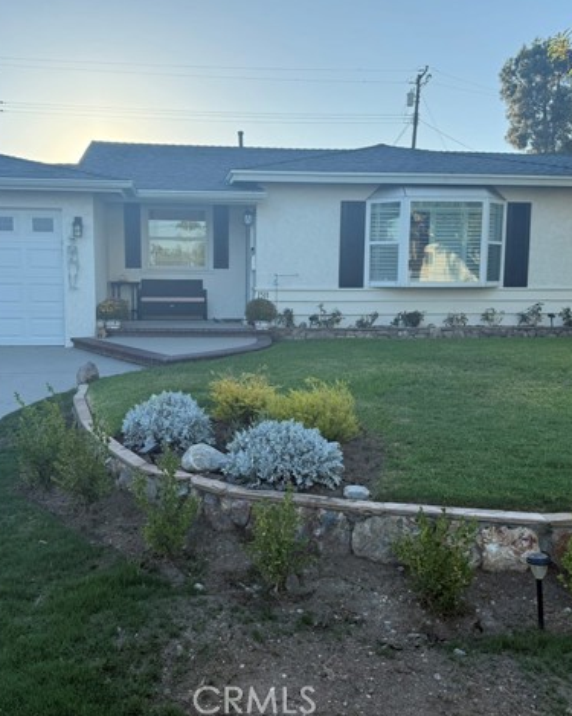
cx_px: 246
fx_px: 677
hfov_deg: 45.7
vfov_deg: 55.7
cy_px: 356
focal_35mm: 32
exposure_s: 1/1437
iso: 100
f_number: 1.78
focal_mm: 6.76
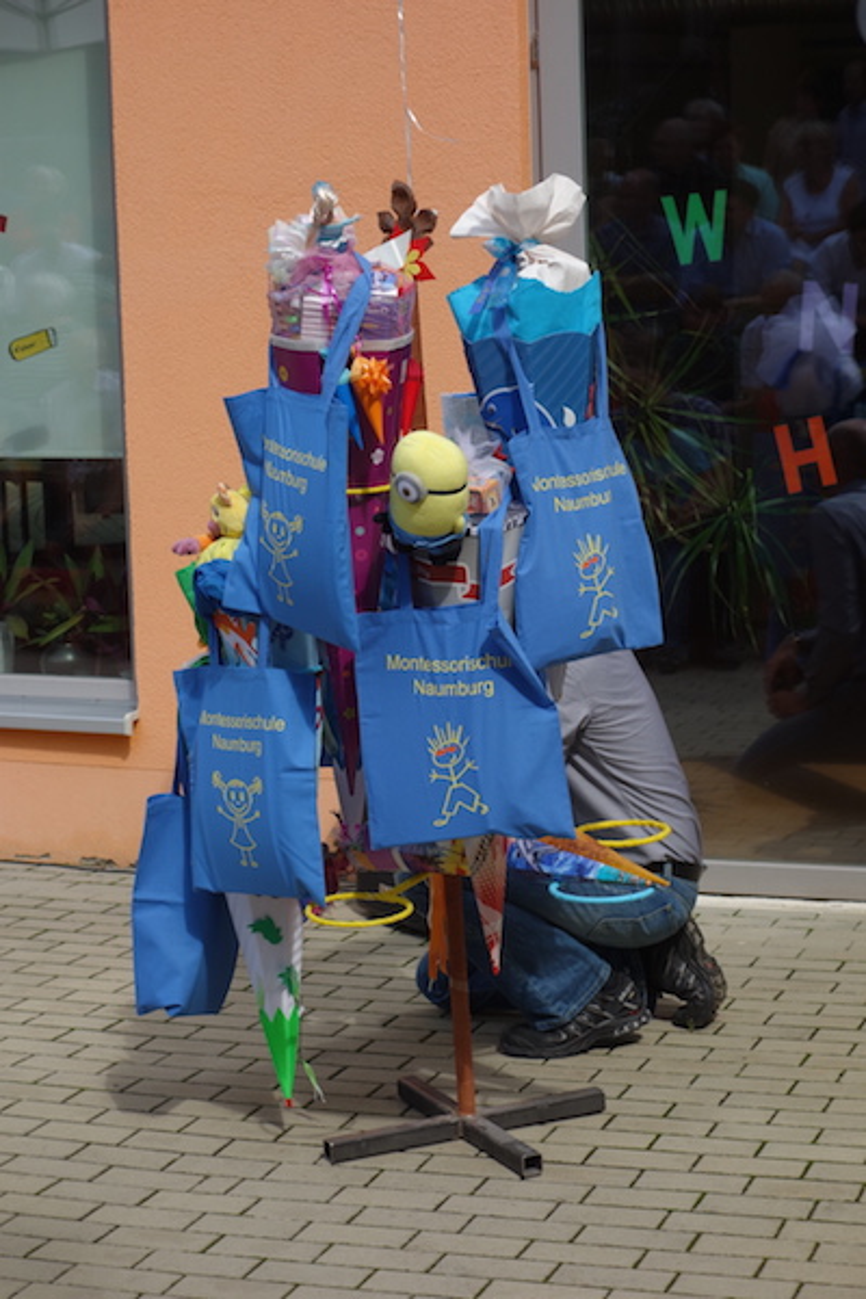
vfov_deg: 23.6
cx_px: 433
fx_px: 3103
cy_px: 650
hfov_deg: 15.9
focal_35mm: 86
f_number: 5.6
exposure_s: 1/500
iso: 125
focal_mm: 31.83
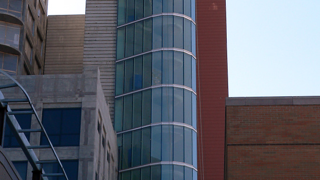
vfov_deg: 11.3
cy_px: 23
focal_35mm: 107
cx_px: 160
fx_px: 908
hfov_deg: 20.0
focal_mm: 12.1
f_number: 4
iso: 80
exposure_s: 1/500
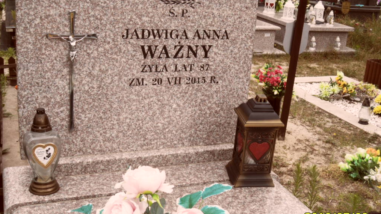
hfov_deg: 46.4
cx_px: 190
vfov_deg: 27.1
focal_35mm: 44
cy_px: 102
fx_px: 444
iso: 80
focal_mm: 6.5
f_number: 3.6
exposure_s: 1/250
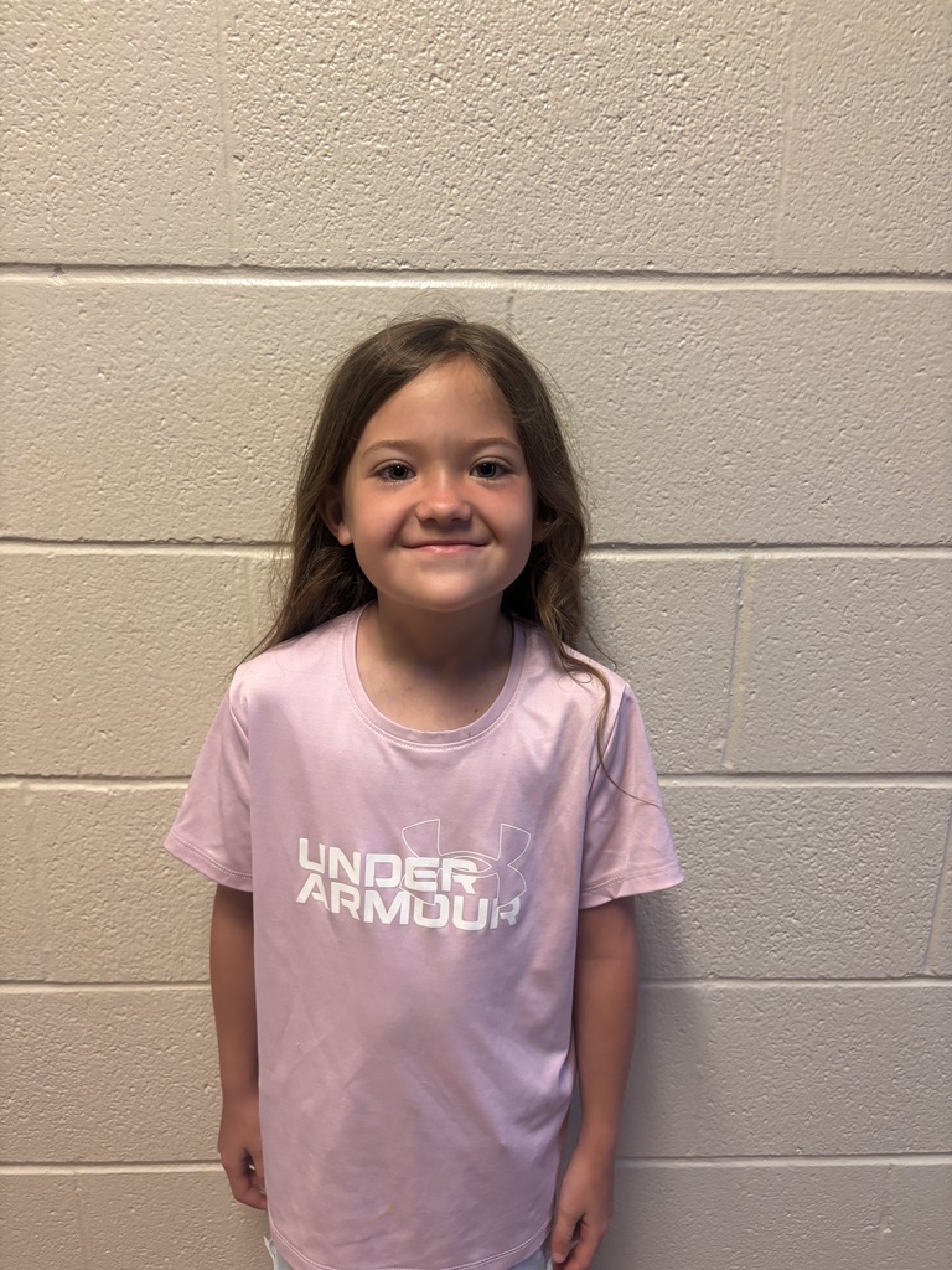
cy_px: 635
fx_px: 953
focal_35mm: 26
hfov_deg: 53.1
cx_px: 476
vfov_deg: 67.3
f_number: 1.6
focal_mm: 5.96
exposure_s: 1/60
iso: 250
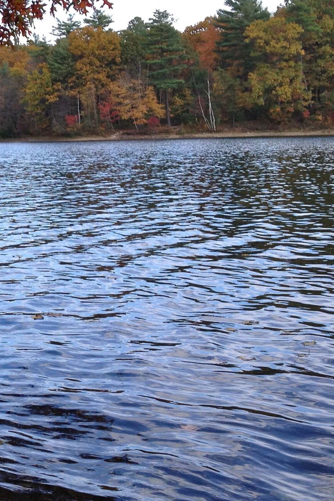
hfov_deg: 17.6
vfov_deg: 28.1
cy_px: 239
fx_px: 1002
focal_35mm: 72
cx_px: -109
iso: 50
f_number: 2.4
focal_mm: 4.28
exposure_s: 1/587
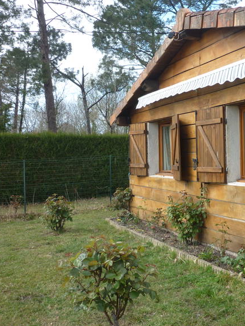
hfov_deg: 31.7
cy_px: 166
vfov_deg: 42.1
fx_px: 425
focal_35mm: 45
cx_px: 180
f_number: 2.8
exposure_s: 1/320
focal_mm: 5.5
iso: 80
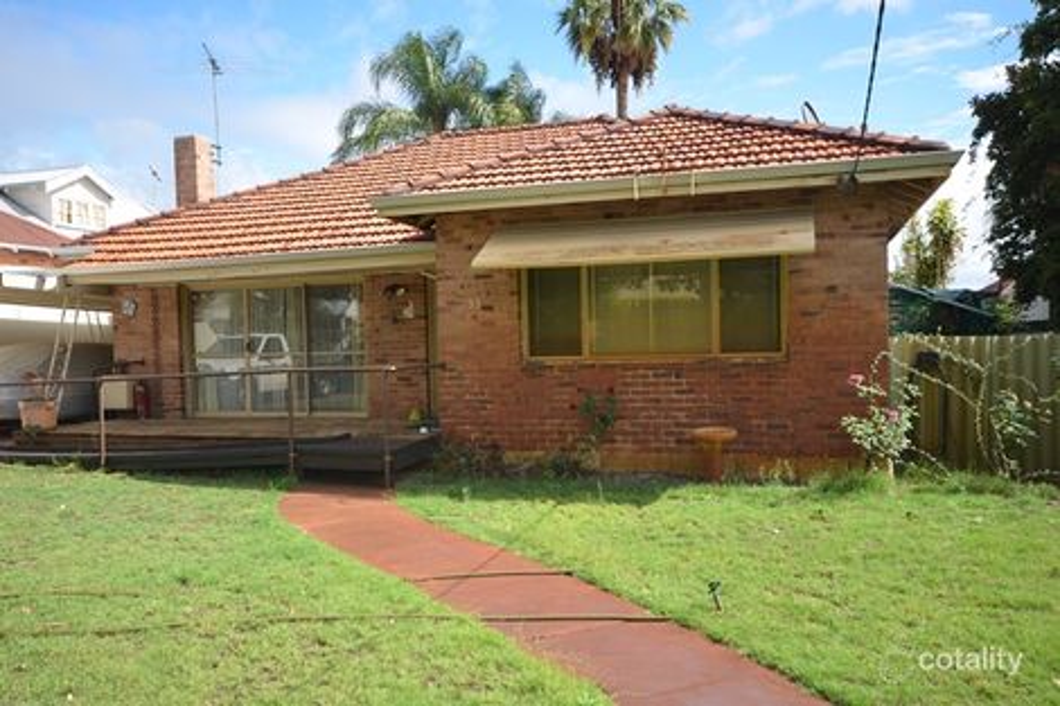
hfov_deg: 61.9
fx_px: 883
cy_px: 353
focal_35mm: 30
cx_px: 530
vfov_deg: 43.6
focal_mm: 20
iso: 100
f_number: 6.3
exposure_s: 1/160
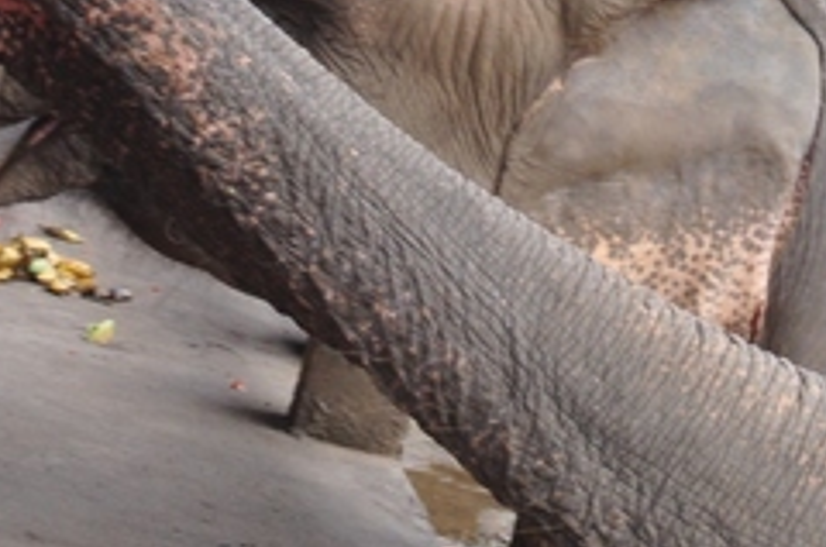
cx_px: 1057
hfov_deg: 14.0
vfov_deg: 9.6
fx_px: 3226
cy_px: 537
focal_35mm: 141
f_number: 9
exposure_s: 1/160
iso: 400
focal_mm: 25
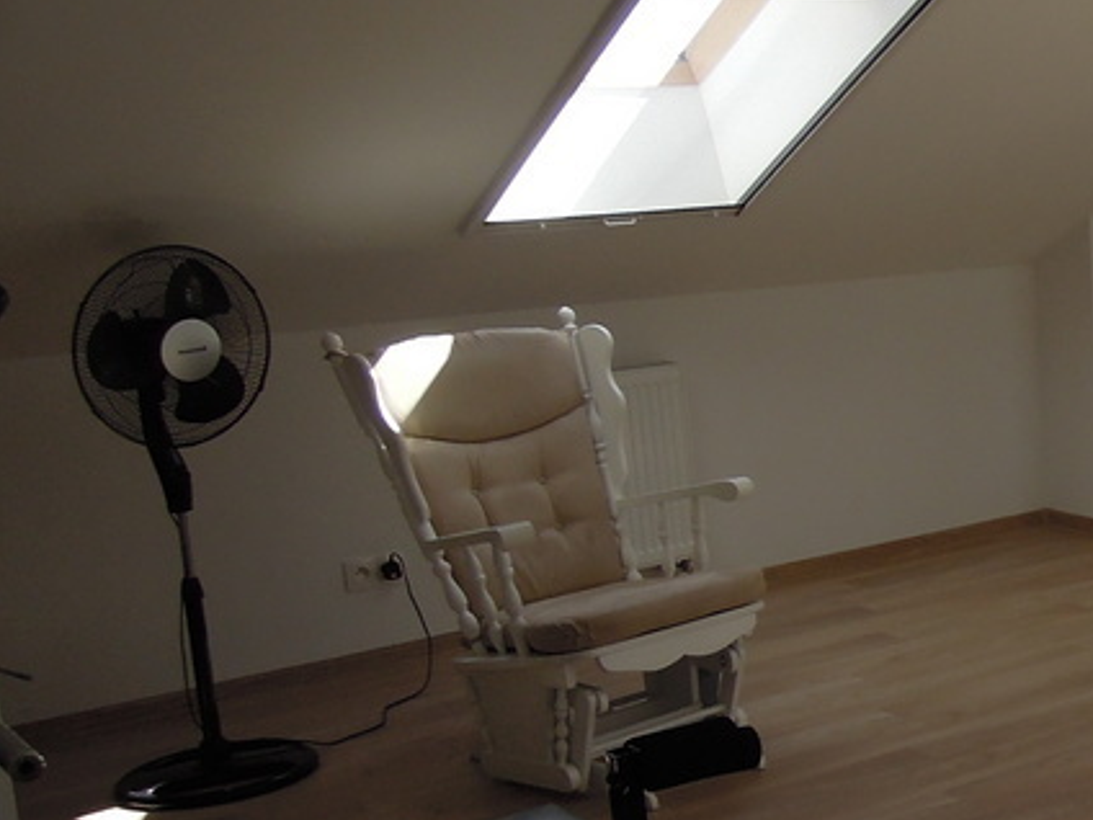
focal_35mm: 58
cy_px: 536
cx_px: 1317
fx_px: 1831
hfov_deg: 28.7
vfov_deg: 25.1
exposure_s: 1/500
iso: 160
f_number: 2.8
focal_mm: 4.3
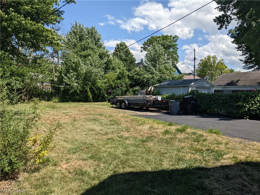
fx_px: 203
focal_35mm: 27
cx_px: 130
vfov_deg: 51.4
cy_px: 98
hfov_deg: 65.3
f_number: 1.73
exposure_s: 1/3906
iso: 62
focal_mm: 4.38
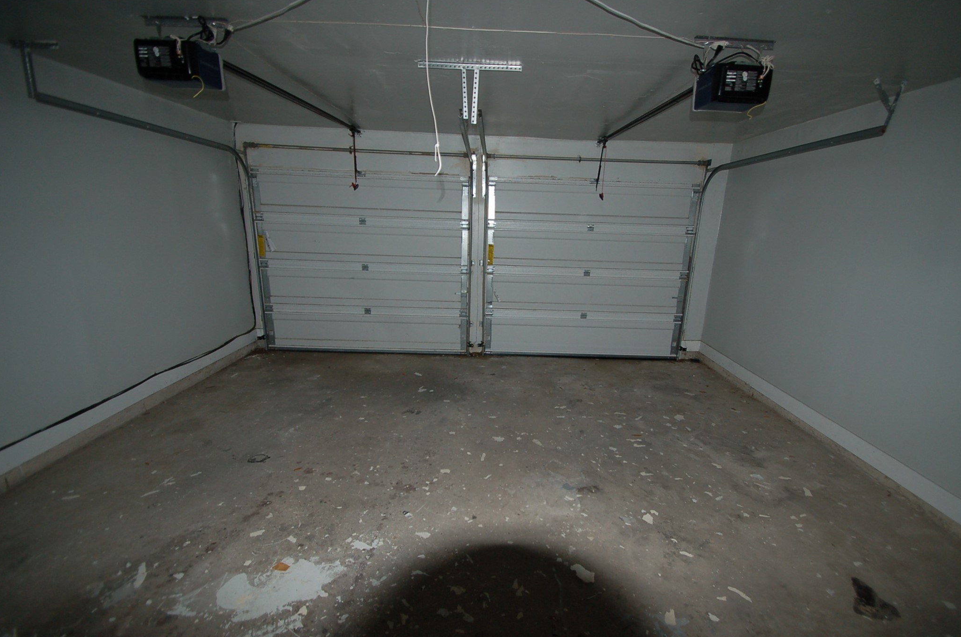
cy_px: 335
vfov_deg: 73.5
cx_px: 496
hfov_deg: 96.8
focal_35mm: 16
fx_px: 426
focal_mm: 10
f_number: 3.5
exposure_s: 1/60
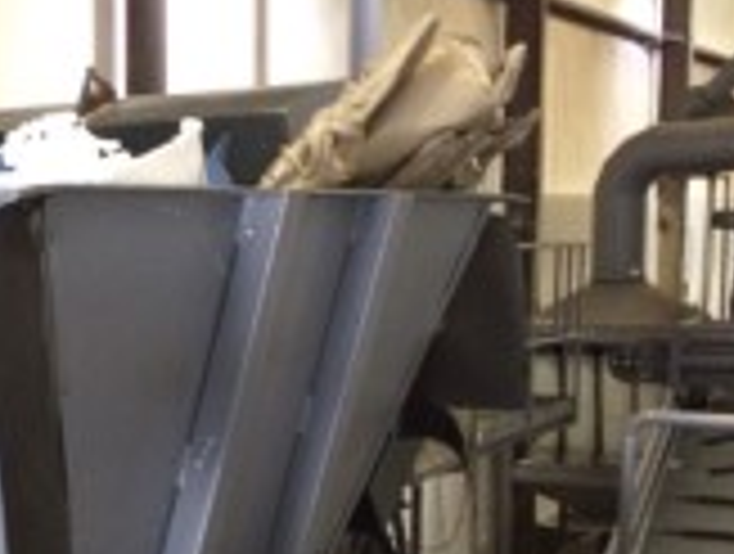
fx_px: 1509
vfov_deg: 20.6
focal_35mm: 71
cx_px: -45
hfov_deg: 25.6
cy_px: 423
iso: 160
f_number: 2.2
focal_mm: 4.15
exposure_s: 1/30
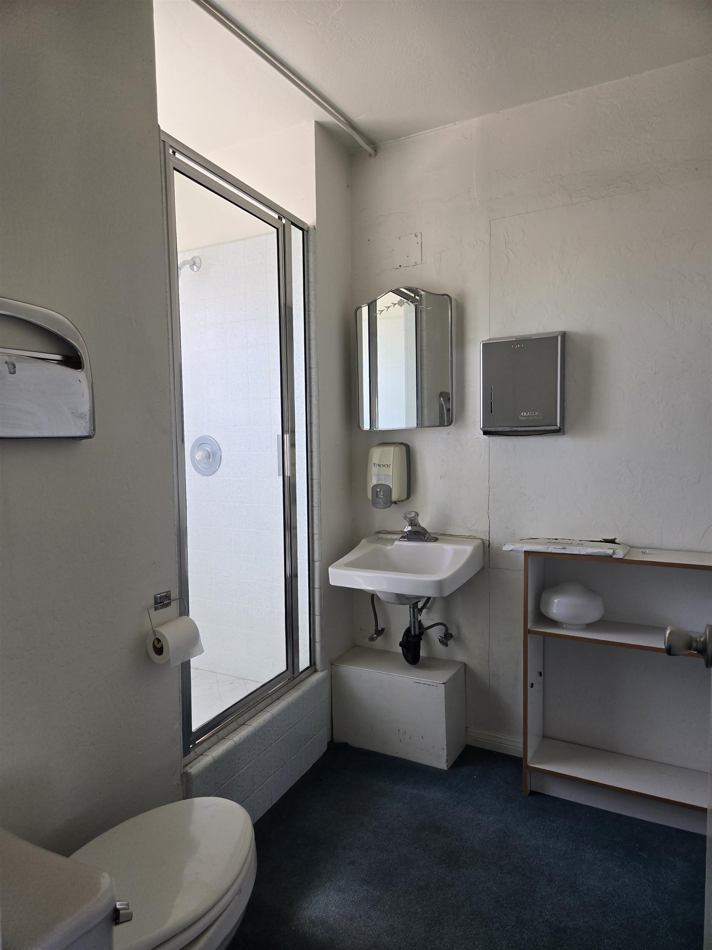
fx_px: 631
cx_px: 356
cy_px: 475
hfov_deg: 58.9
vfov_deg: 73.9
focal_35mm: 23
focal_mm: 5.4
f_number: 1.8
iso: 64
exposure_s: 1/180
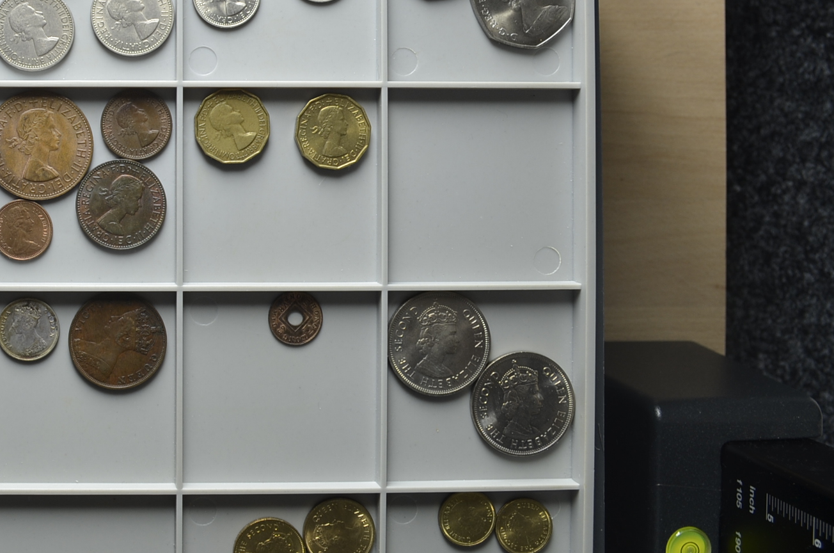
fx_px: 1179
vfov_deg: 26.2
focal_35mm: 51
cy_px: 163
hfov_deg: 36.4
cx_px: 74
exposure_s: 1/60
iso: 100
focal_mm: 18
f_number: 5.6
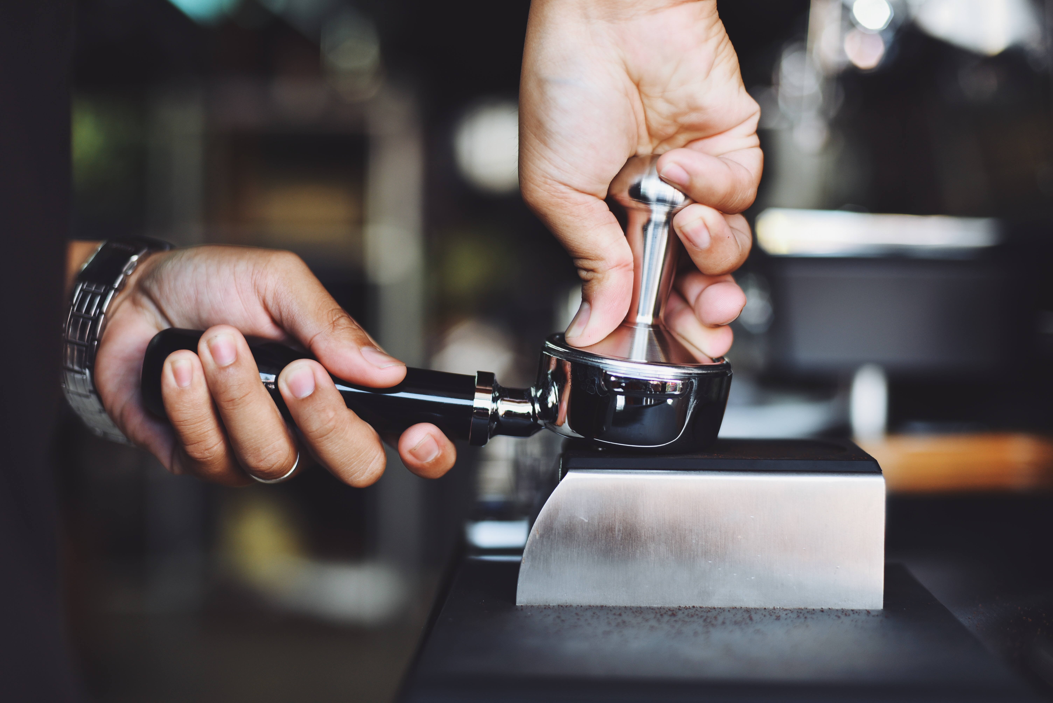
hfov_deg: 39.6
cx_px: 526
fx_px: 1463
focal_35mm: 50
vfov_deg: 27.0
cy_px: 352
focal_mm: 50
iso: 400
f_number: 2.5
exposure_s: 1/500
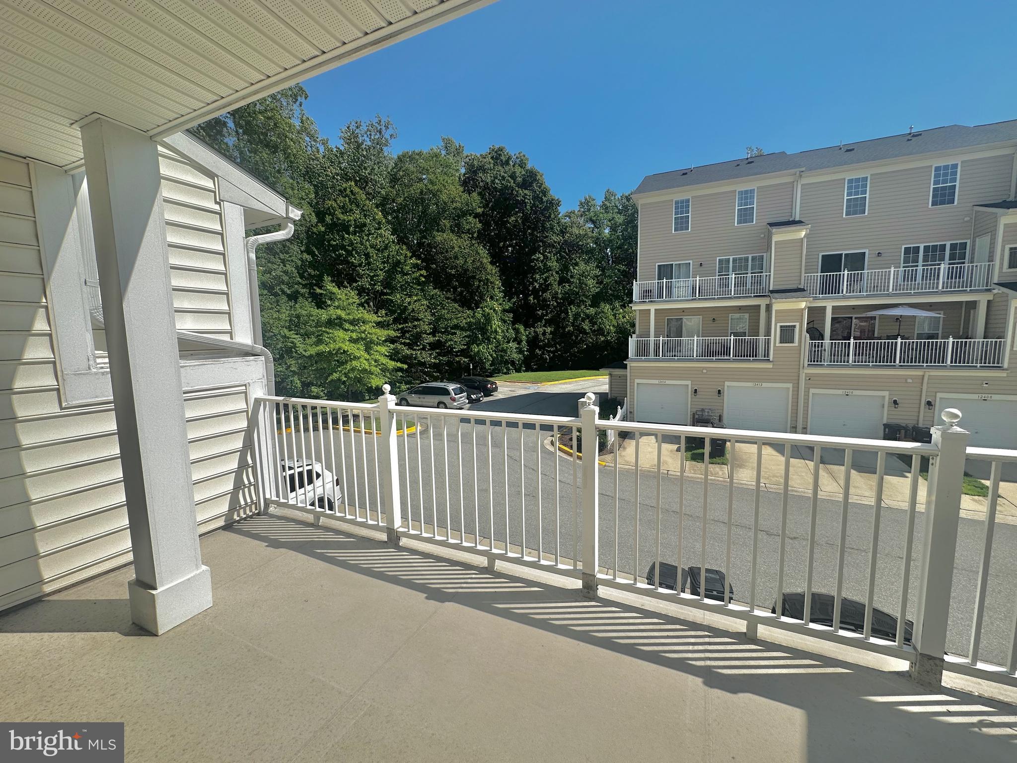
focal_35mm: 14
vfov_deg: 85.7
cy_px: 382
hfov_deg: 102.1
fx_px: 411
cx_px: 508
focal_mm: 2.22
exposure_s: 1/1984
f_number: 2.2
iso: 50
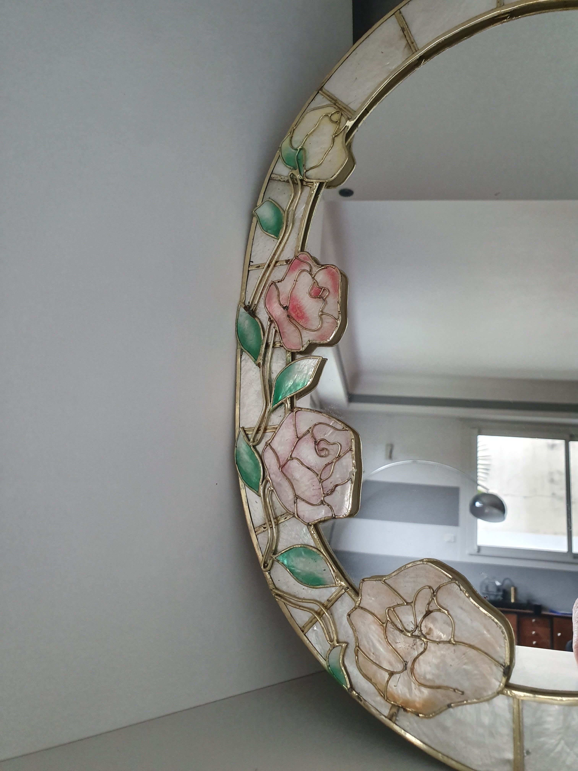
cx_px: 289
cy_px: 386
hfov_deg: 53.1
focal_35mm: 26
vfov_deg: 67.3
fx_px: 579
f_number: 2.4
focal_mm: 4.32
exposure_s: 1/50
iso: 320
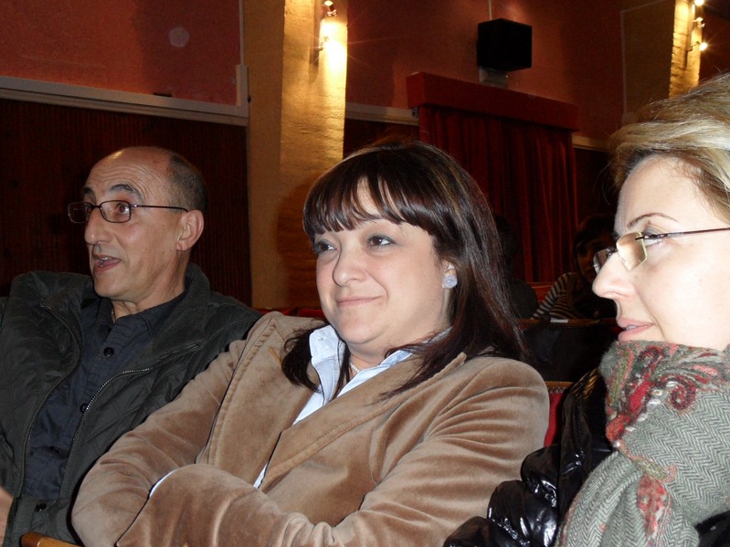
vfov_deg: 35.1
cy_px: 313
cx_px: 338
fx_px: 864
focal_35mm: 41
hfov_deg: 45.7
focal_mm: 5.3
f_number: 3.4
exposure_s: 1/30
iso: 200
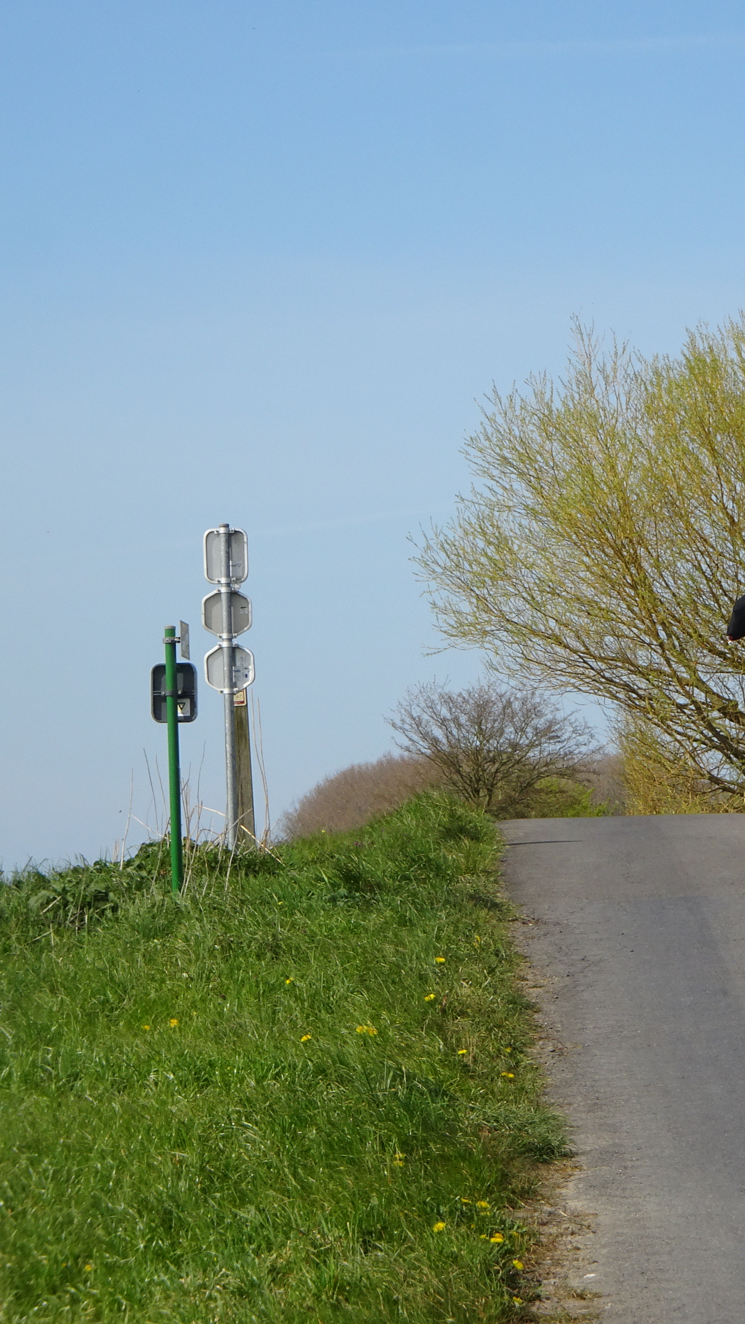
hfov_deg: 6.0
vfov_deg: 10.6
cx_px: 555
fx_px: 7130
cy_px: 665
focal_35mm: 203
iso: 80
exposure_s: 1/400
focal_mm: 23.73
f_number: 5.6
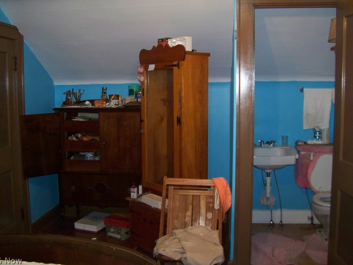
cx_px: 174
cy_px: 123
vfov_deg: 36.8
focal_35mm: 39
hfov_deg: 47.9
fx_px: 398
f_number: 2.8
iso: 200
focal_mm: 5.85
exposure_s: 1/30
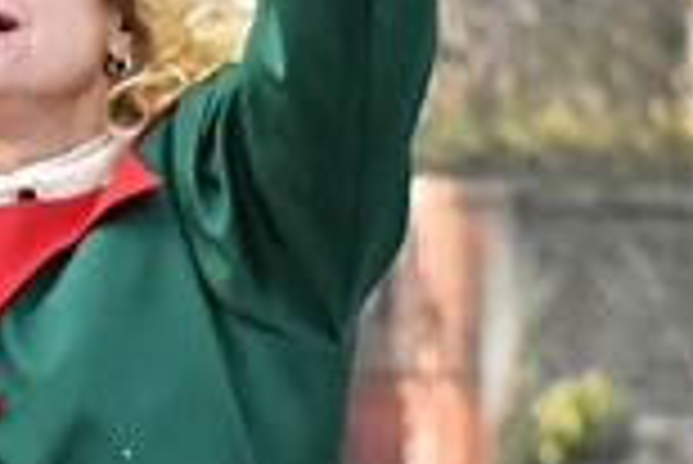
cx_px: -144
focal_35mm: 1557
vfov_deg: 0.9
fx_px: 30000
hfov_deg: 1.3
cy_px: 714
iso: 3200
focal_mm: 200
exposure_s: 1/1000
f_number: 8
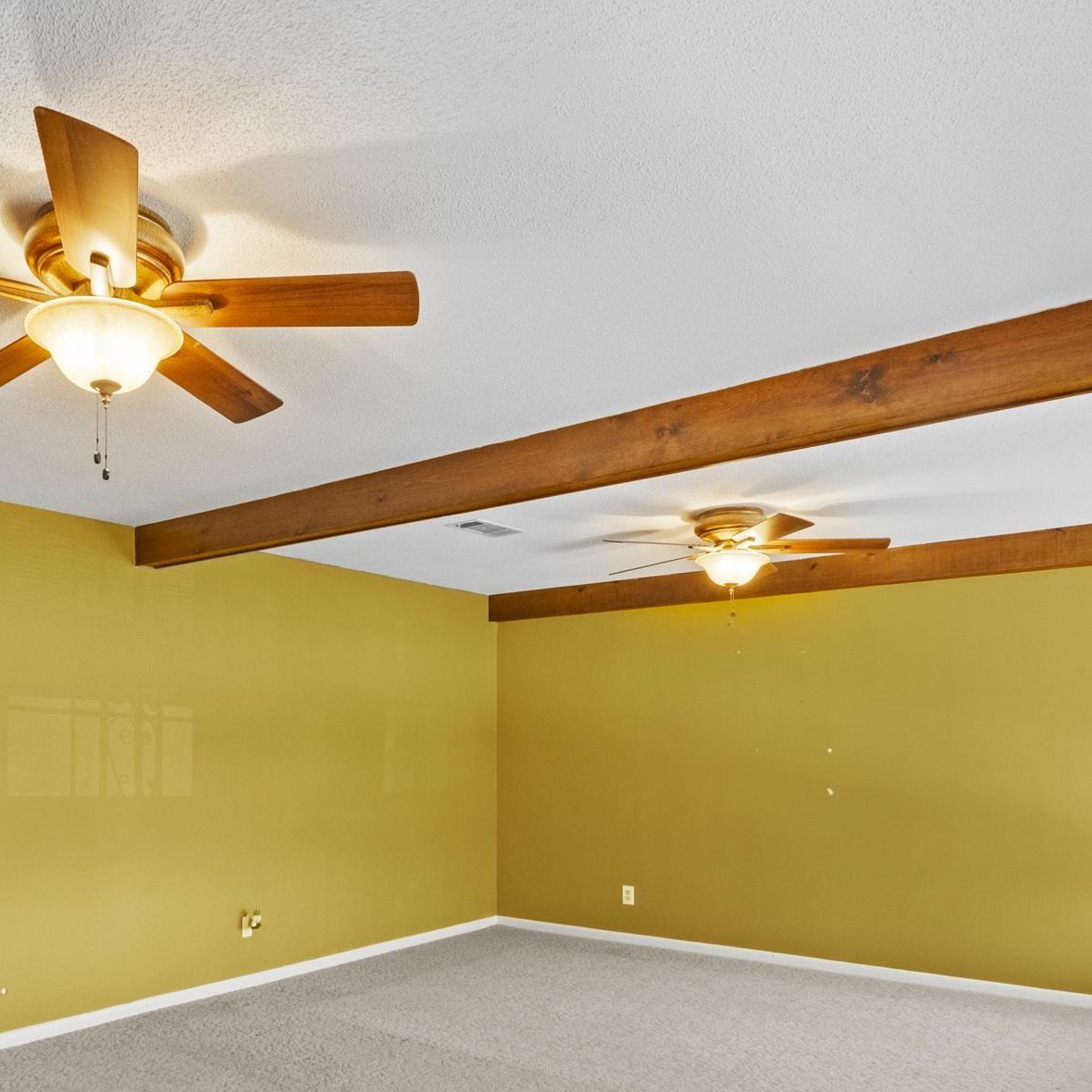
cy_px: 726
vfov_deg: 57.8
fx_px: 964
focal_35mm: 27
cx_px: 368
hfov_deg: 57.8
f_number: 7.1
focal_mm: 10
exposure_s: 1/1.25
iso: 800
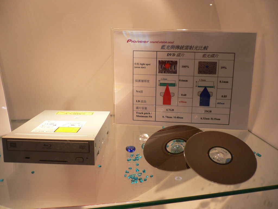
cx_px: 139
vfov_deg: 40.7
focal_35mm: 35
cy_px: 104
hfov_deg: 52.6
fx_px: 281
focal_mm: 5.8
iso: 100
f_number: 2.8
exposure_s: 1/80
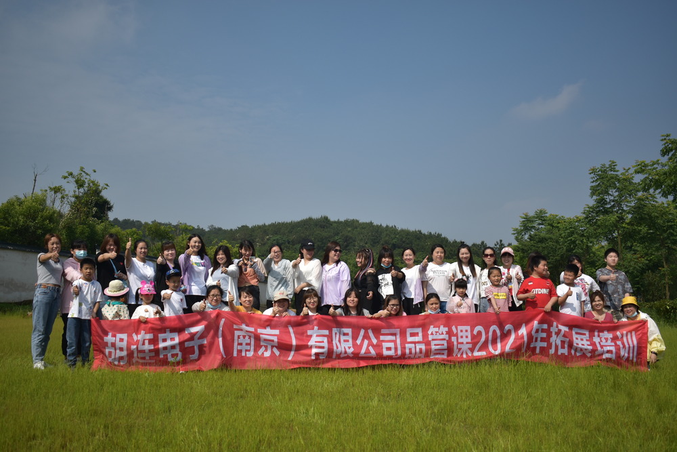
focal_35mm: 34
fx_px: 649
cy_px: 226
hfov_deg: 55.1
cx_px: 338
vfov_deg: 38.4
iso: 100
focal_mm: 23
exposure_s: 1/1600
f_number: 3.8
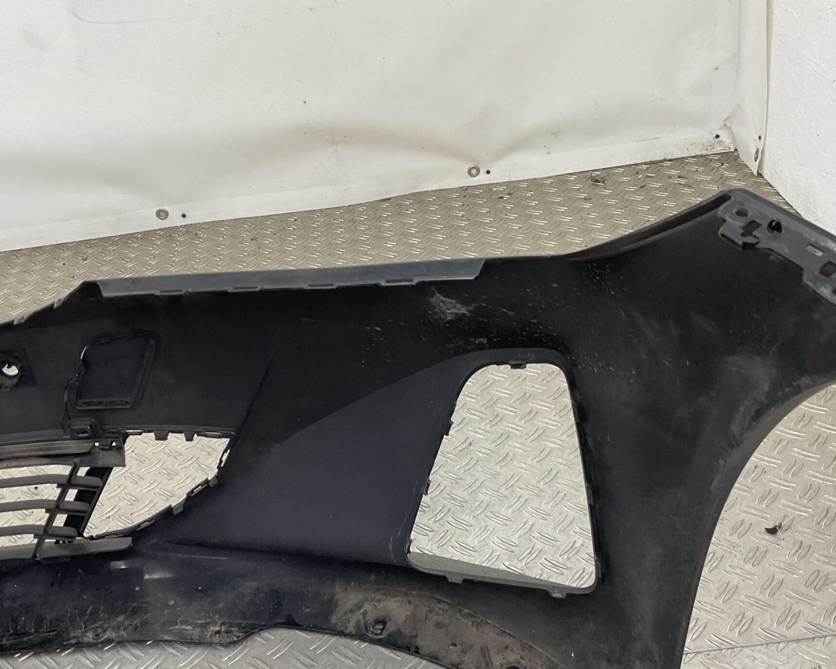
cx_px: 365
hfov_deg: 43.7
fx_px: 1039
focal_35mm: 42
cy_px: 378
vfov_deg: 35.6
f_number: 1.8
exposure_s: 1/100
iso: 25
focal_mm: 3
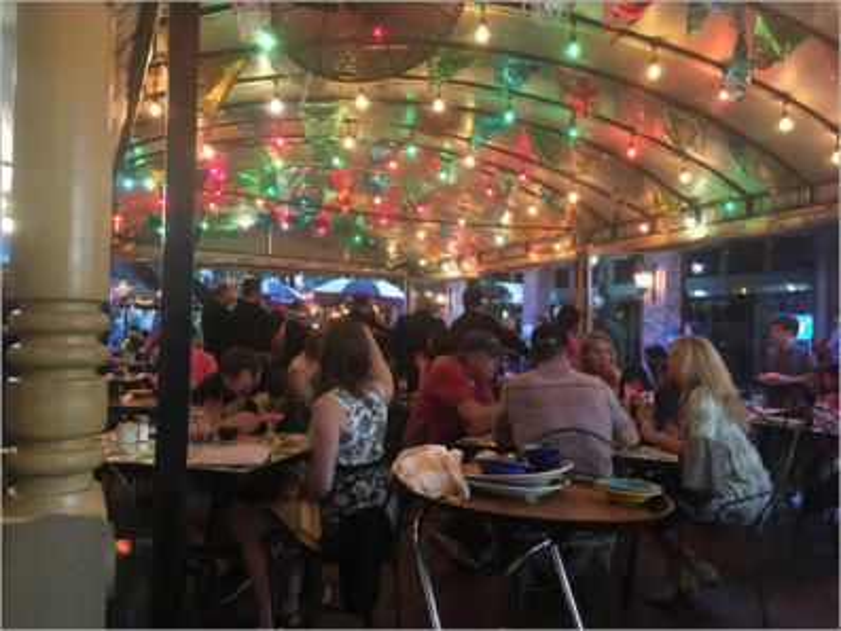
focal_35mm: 29
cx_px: 420
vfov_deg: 48.3
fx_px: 705
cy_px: 316
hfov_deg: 61.6
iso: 250
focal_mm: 4.15
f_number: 2.2
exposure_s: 1/15
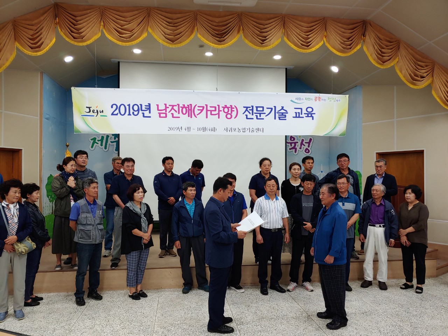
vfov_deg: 54.9
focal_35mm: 25
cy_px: 168
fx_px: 324
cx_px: 224
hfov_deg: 69.4
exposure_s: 1/60.2
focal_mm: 4.23
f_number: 1.5
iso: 50
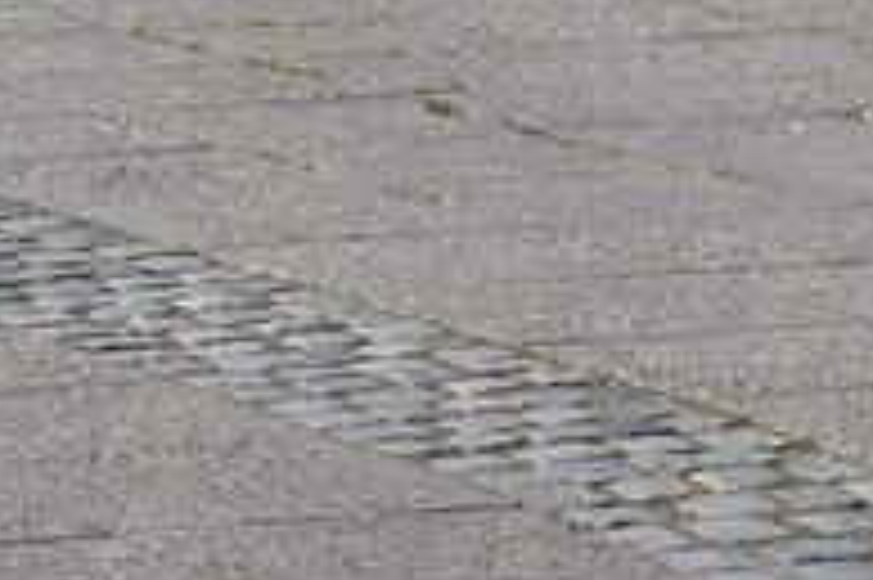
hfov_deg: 5.8
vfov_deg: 3.8
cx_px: 702
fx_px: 8577
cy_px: -560
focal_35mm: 354
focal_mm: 45
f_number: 9
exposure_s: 1/320
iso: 100
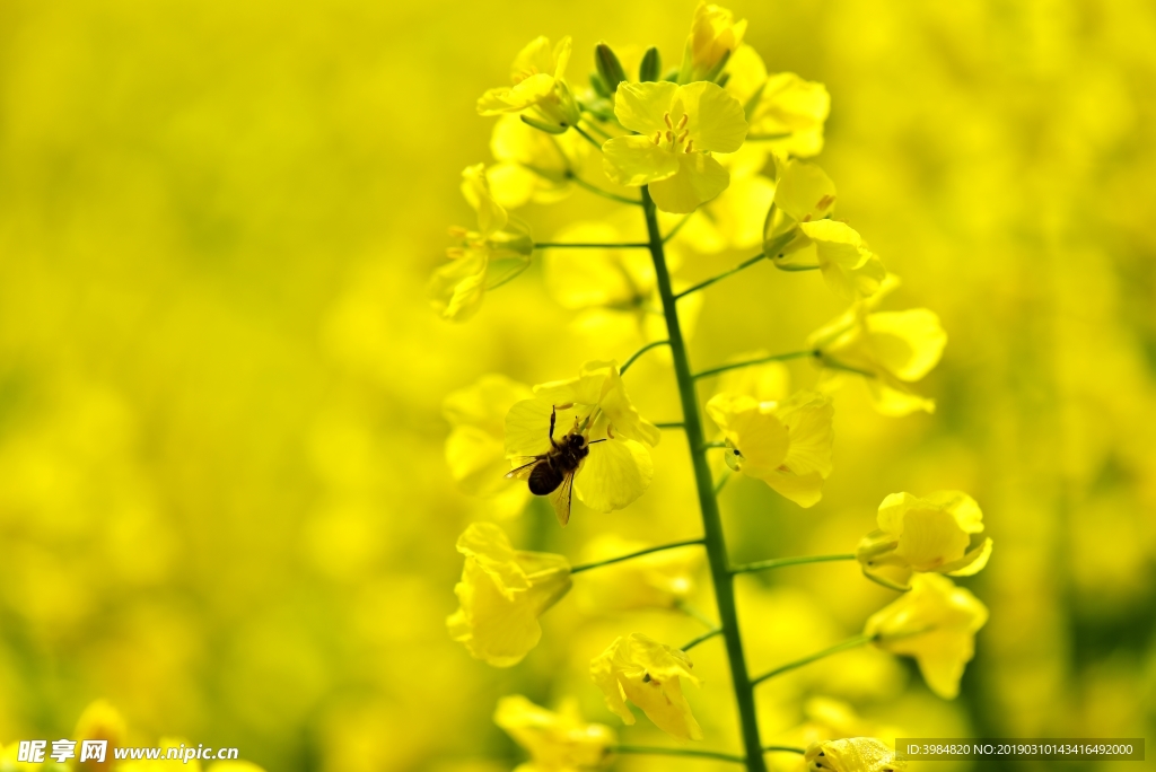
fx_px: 3373
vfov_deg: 13.1
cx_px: 578
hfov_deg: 19.4
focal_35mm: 105
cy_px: 386
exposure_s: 1/800
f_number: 5.6
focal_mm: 105
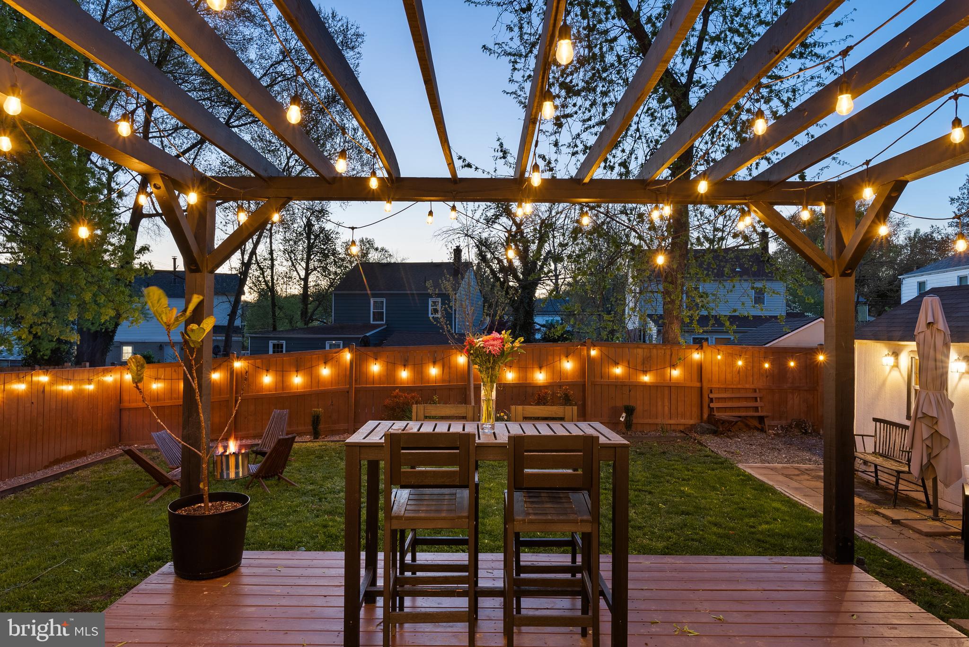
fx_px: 606
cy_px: 324
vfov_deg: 56.2
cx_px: 484
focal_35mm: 22
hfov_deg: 77.3
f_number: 8
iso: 250
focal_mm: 22.5
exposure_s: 2
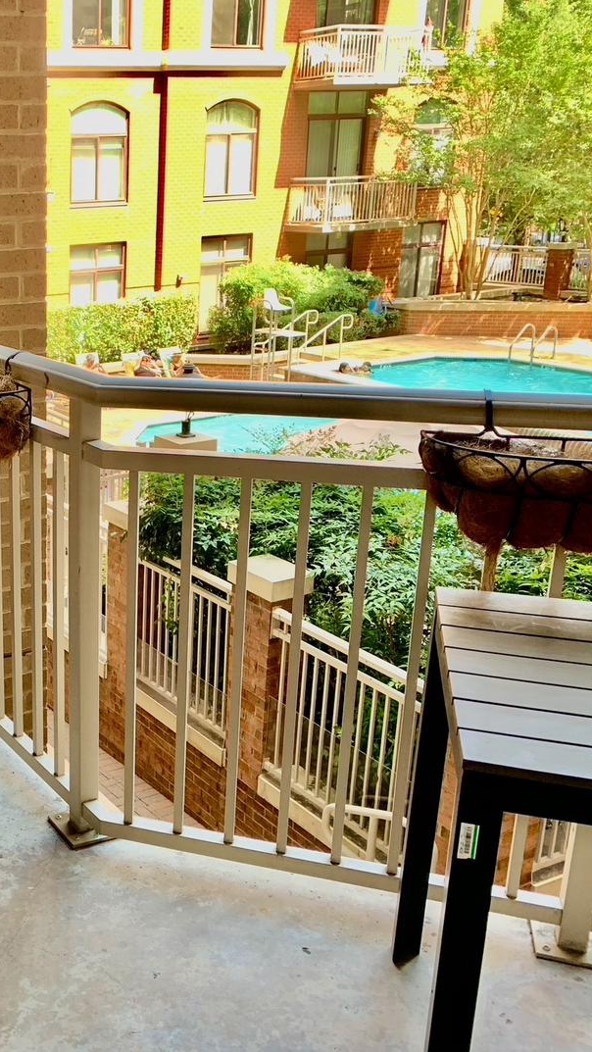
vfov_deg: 52.8
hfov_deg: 28.4
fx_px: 1060
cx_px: -58
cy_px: 524
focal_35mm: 38
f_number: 1.8
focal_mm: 4.25
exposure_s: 1/121
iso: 80
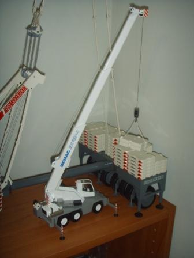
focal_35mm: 39
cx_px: 97
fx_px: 291
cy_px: 129
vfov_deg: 47.9
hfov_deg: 36.8
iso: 100
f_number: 3.5
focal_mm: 6.6
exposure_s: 1/45
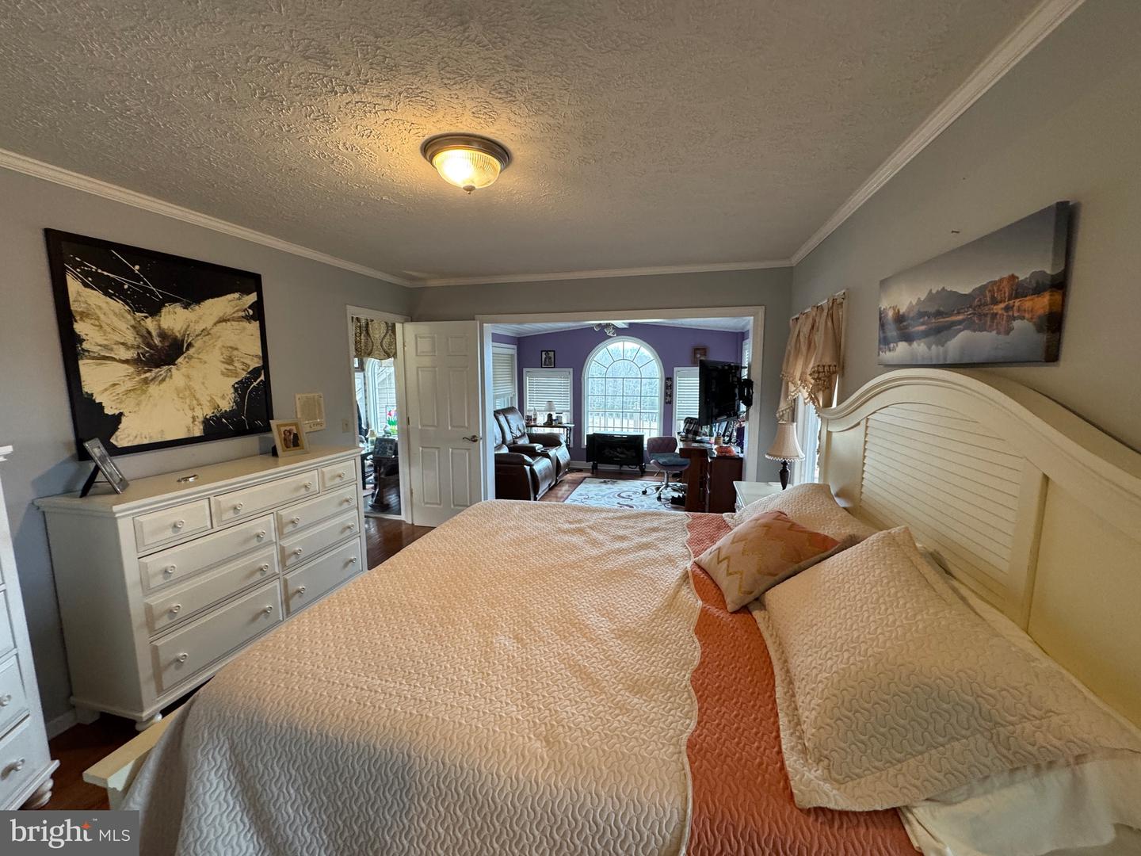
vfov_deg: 85.7
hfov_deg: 102.1
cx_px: 570
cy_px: 428
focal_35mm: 14
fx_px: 461
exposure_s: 1/60
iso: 250
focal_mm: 2.22
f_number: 2.2
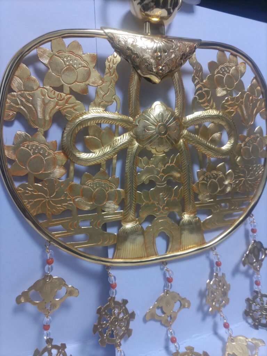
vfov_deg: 67.3
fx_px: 267
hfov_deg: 53.1
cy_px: 178
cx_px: 134
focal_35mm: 26
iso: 246
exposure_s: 1/100
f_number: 1.79
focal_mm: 4.8
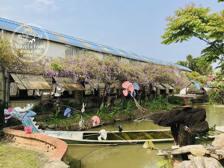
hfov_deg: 61.7
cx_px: 109
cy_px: 86
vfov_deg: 48.2
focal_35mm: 29
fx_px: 188
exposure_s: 1/2083
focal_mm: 3.99
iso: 20
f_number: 1.8
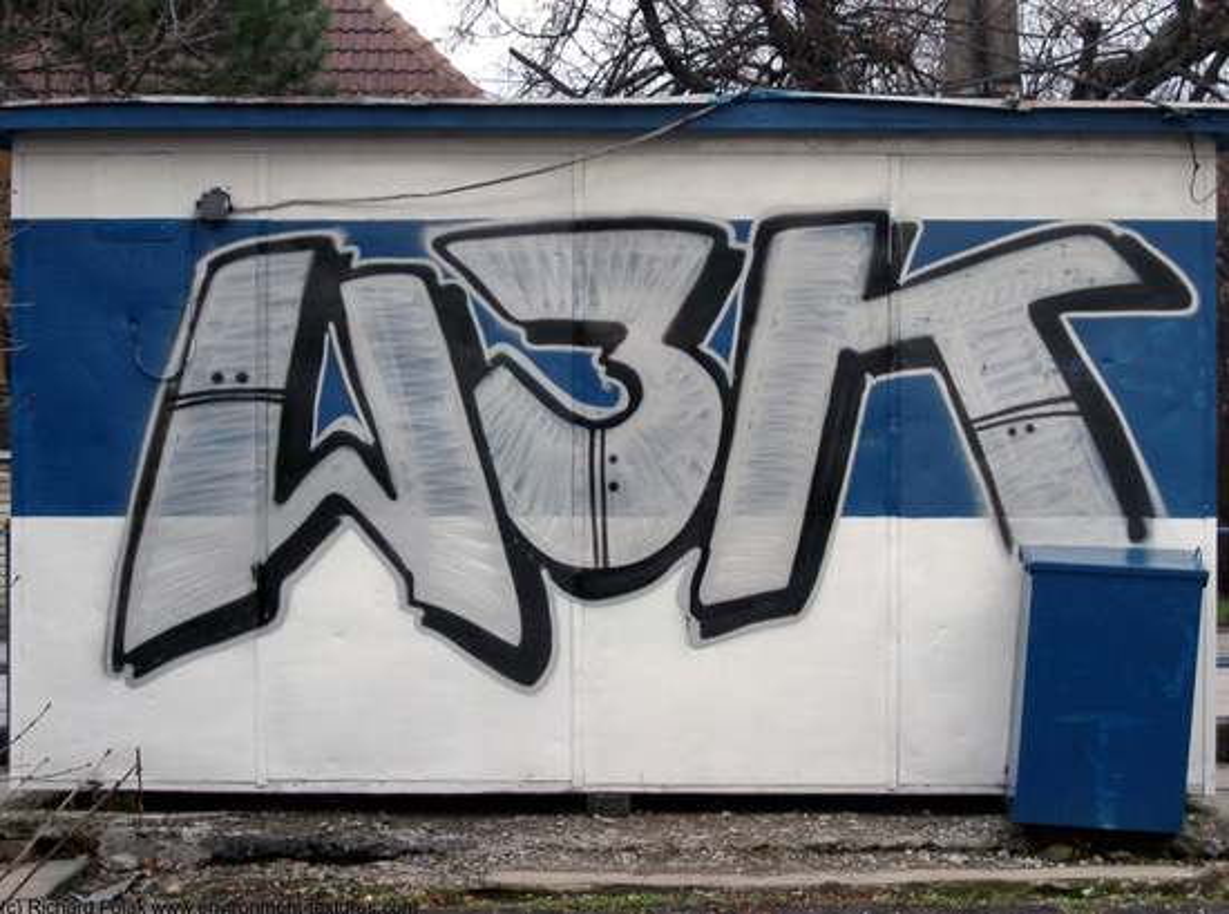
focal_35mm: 112
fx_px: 3964
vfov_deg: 13.2
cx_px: 614
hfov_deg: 17.6
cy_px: 457
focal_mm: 22.8
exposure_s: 1/160
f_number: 4.8
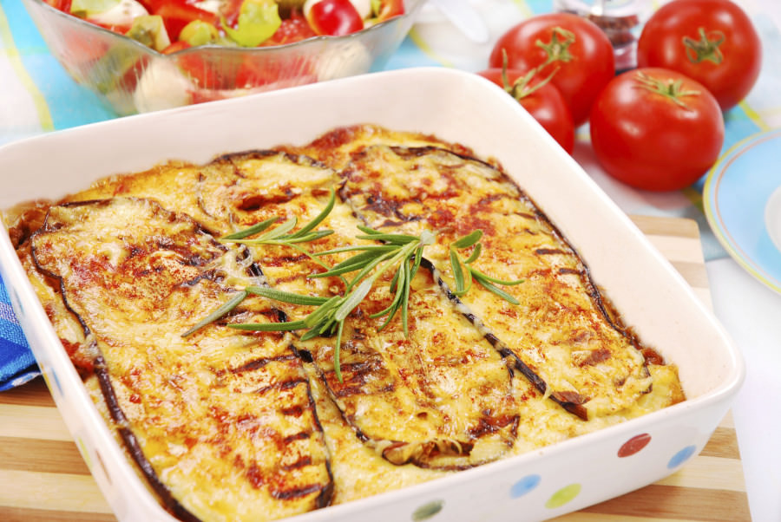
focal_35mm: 105
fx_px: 2280
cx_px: 390
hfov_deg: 19.4
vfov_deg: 13.1
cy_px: 261
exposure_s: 1/160
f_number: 6.3
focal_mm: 70
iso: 125
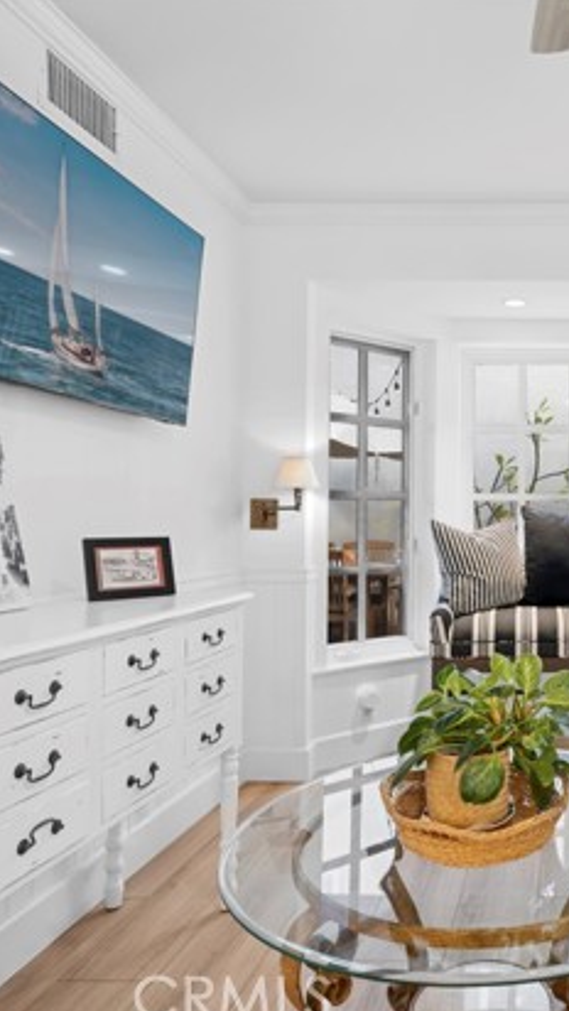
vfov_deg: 71.9
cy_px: 512
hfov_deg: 39.4
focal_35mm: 26
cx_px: 564
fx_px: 697
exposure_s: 1.3
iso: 200
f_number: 8
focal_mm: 16
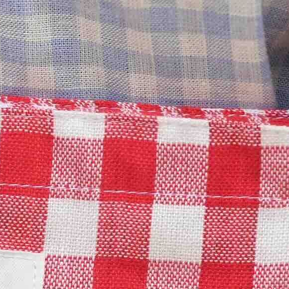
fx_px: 4260
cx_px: -67
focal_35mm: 451
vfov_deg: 3.9
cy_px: 219
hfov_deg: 3.9
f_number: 4
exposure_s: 1/400
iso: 250
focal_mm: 103
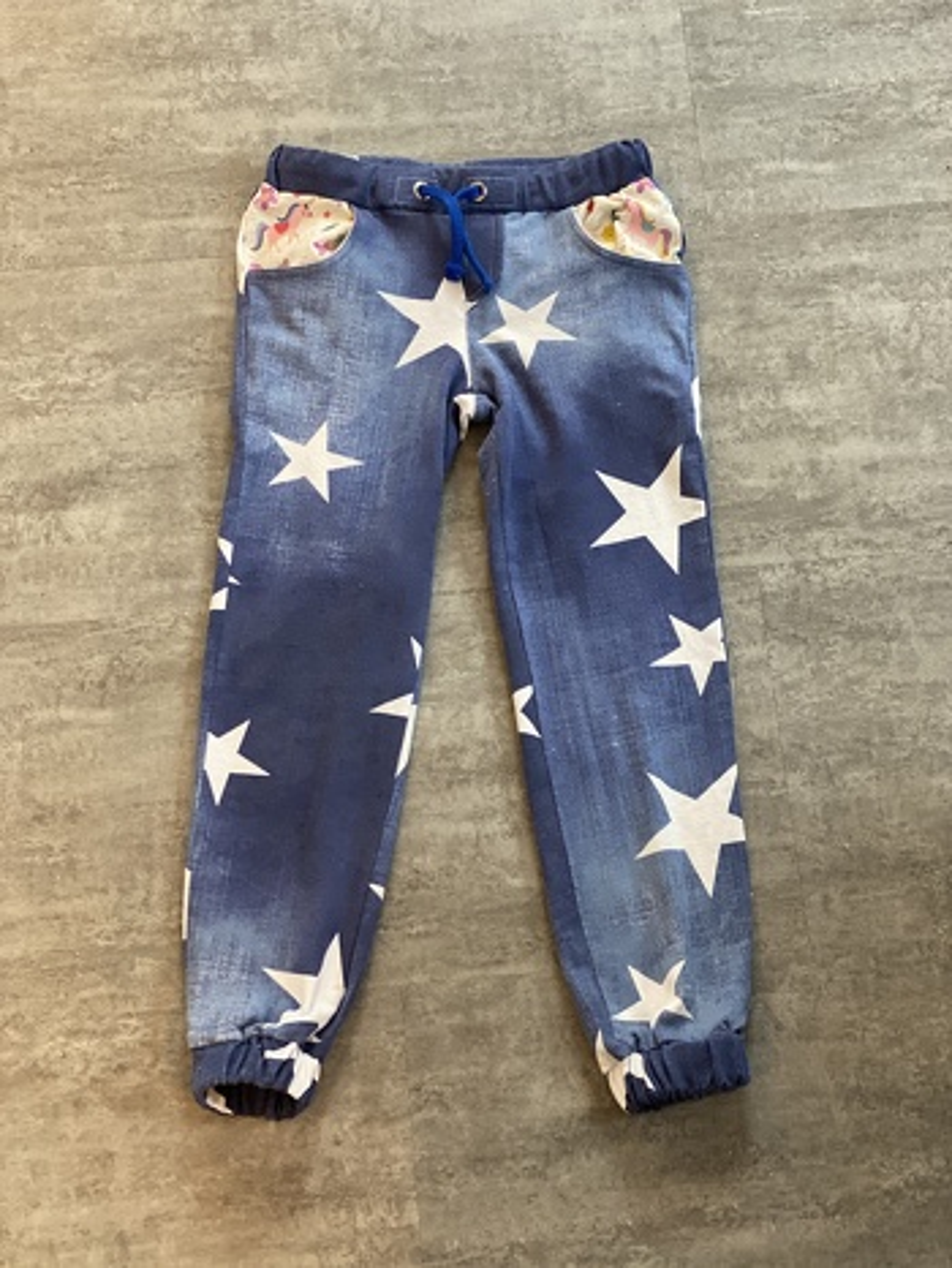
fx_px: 1905
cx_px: 476
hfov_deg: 28.1
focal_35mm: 52
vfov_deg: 36.8
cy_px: 634
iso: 250
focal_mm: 6
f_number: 2
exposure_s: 1/33
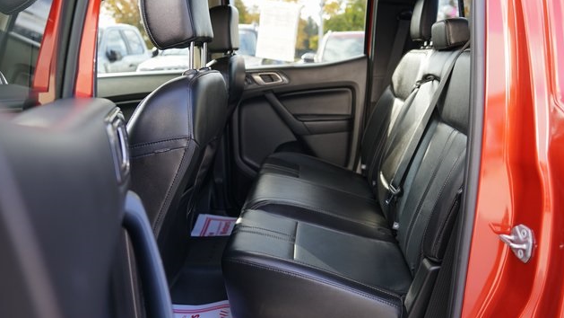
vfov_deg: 36.7
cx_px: 280
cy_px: 147
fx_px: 479
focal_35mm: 32
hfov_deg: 61.0
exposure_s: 1/60
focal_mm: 30
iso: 160
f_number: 4
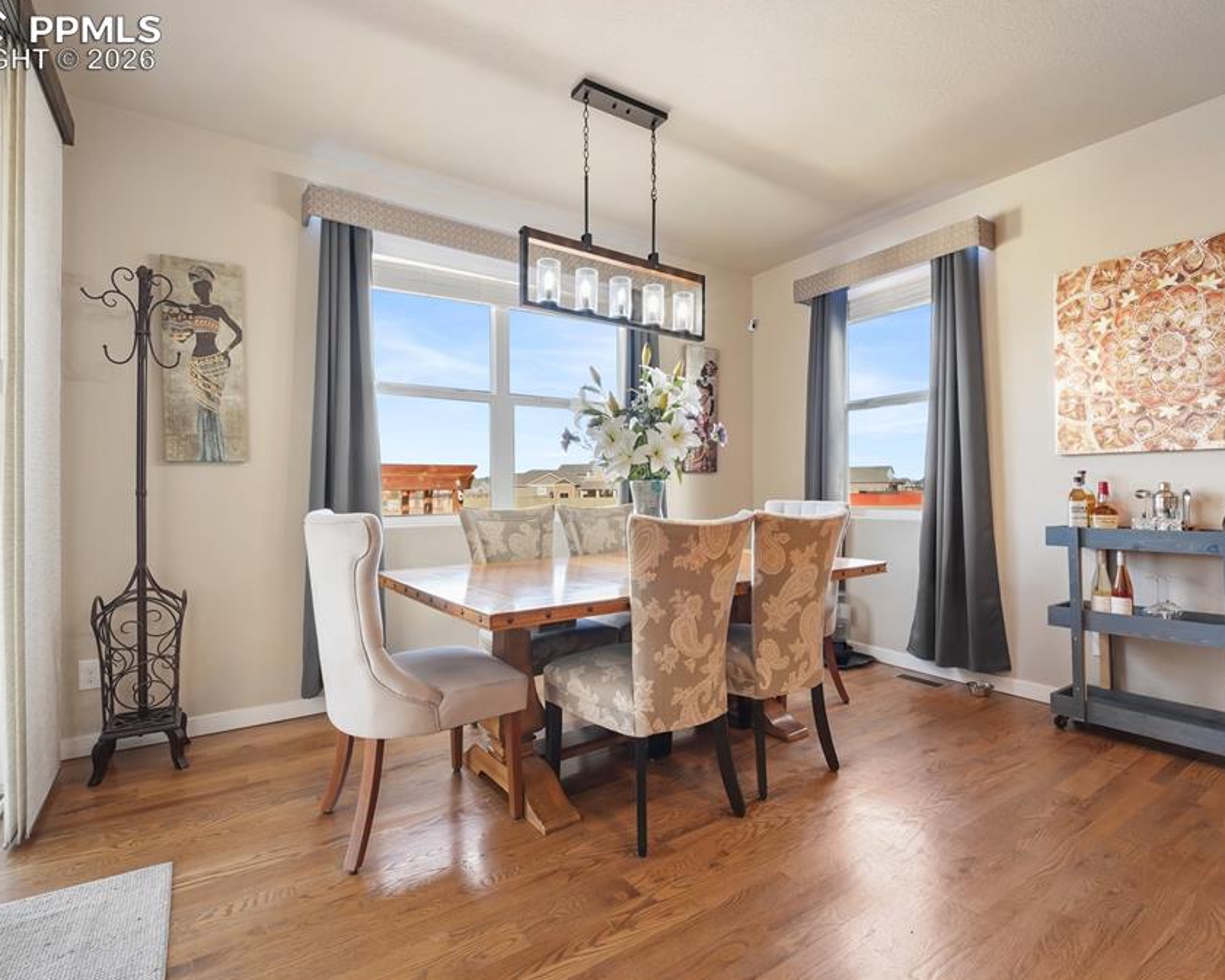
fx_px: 580
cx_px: 615
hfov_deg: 93.1
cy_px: 487
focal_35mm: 16
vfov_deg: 80.4
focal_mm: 14
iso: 800
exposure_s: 1/8
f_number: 9
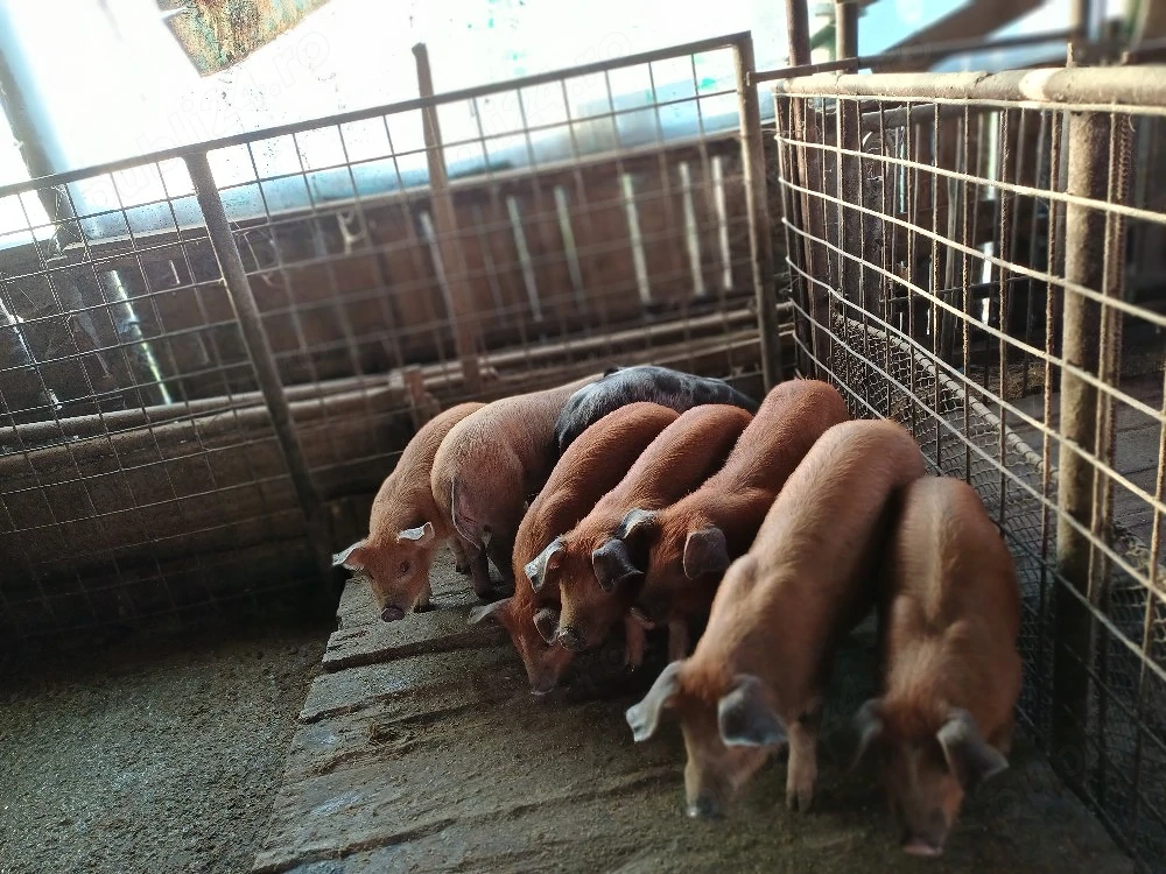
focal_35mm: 25
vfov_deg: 54.9
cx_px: 583
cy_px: 437
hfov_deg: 69.4
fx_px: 842
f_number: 1.8
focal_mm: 4.65
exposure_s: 1/50
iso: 200
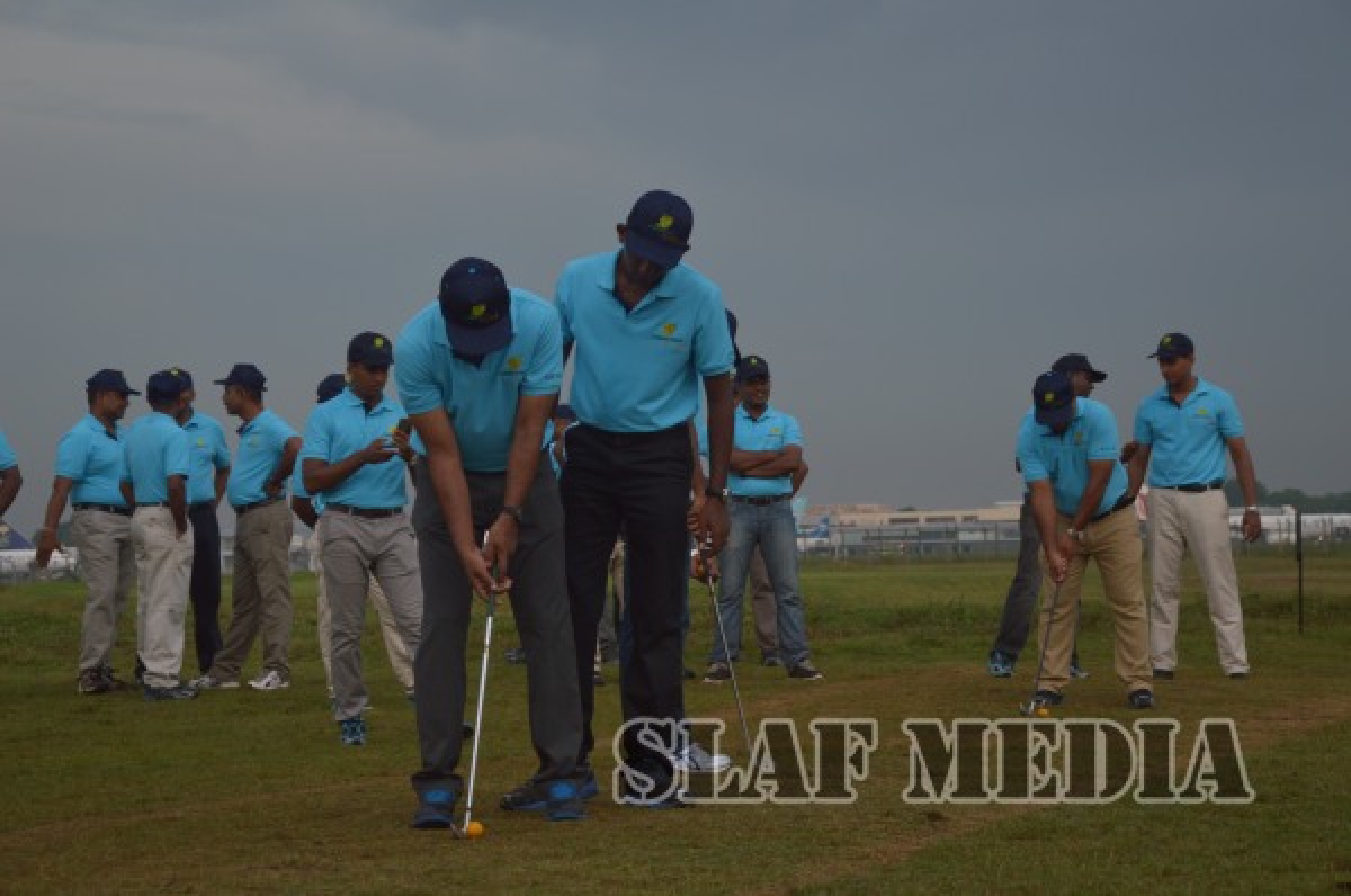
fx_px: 3260
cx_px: 676
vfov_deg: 15.7
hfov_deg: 23.4
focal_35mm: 87
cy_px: 448
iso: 200
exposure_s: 1/125
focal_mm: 58
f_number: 5.6
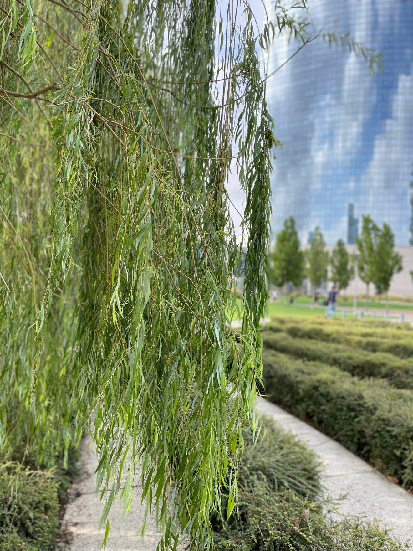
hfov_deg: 53.1
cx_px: 206
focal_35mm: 26
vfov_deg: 67.3
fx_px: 414
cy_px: 276
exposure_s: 1/558
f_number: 1.6
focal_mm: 5.1
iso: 50
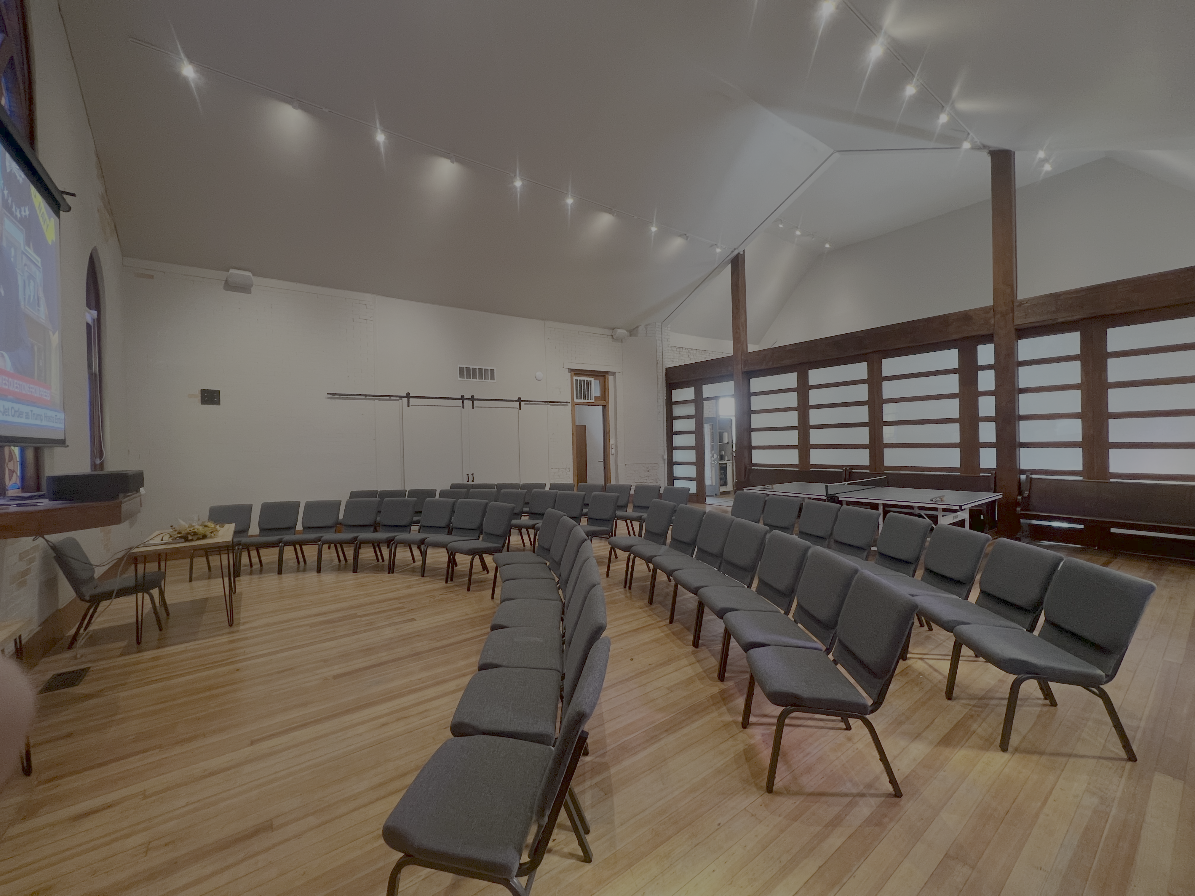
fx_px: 449
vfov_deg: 89.9
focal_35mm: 13
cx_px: 598
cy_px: 448
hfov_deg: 106.2
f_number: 1.8
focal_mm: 1.57
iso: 250
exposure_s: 1/60
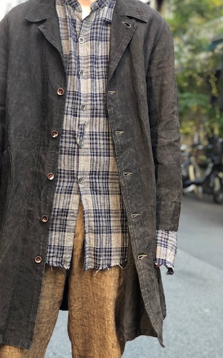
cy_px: 169
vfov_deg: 31.5
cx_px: 87
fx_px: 633
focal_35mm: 65
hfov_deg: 20.0
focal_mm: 6
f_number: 2.4
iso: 50
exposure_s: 1/60
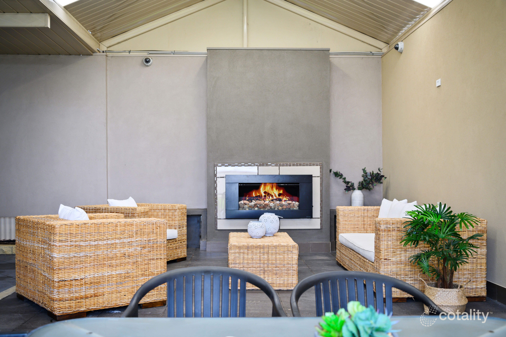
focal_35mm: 38
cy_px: 168
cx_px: 253
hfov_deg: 50.7
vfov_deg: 35.0
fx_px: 534
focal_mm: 38
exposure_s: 1/25
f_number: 4.5
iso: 250
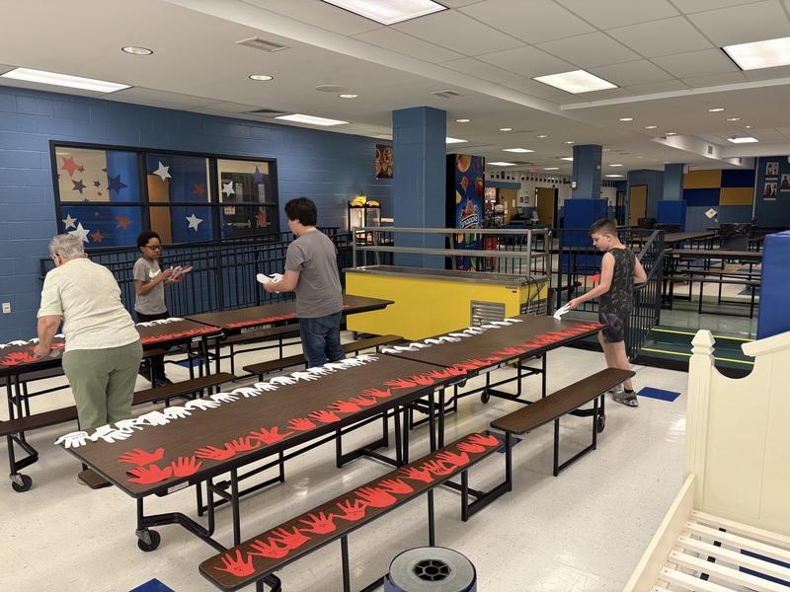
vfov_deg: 53.1
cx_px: 395
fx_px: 593
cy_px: 296
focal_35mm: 26
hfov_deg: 67.3
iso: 125
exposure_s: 1/106
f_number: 1.6
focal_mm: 5.96
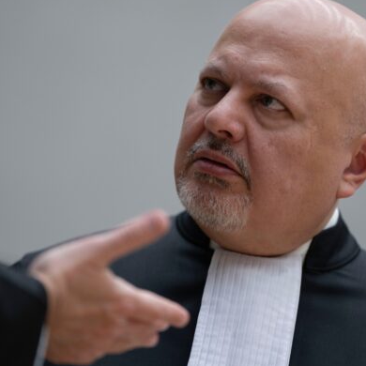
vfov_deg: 6.3
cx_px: 209
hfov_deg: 6.3
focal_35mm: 279
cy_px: 189
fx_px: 3337
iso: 1250
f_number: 2.8
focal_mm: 200
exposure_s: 1/200
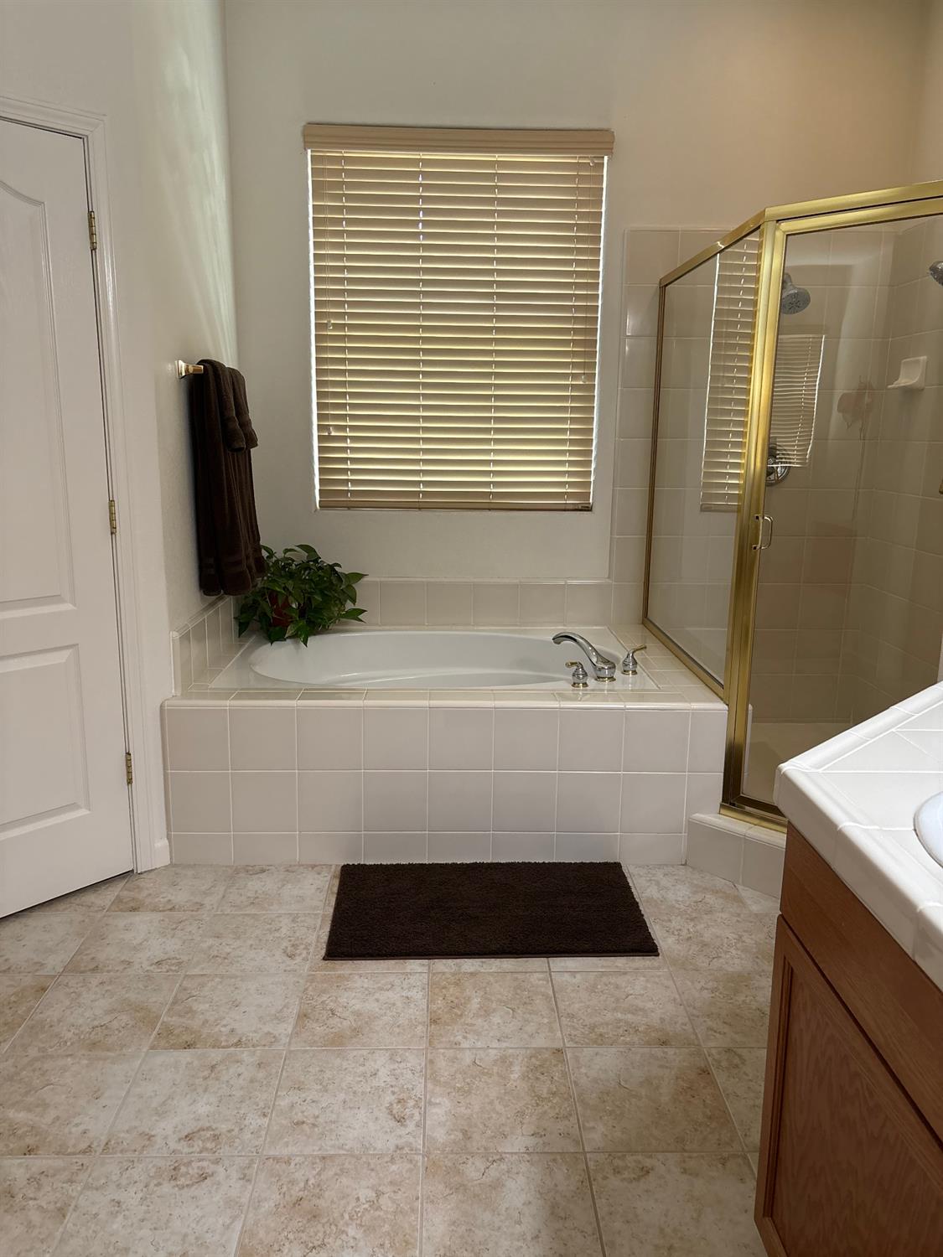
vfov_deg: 67.3
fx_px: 944
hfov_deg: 53.1
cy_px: 628
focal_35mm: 26
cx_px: 472
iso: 200
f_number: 1.6
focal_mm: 5.96
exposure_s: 1/60
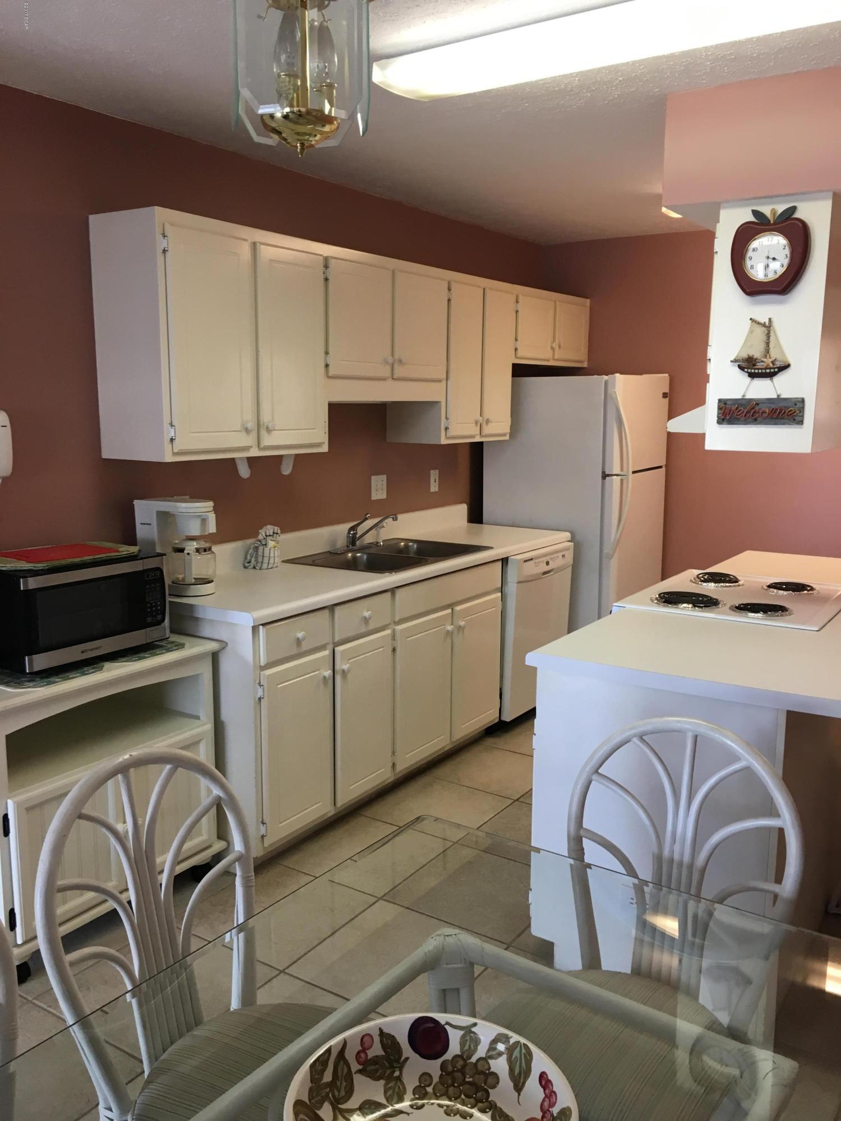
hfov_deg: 48.2
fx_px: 939
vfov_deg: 61.7
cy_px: 560
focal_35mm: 29
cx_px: 420
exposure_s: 1/30
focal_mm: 4.15
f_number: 2.2
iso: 64
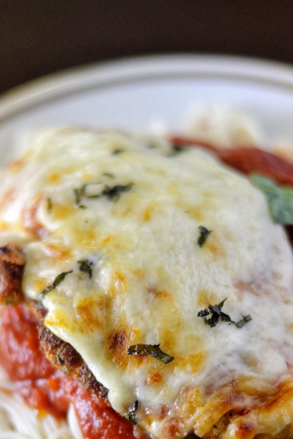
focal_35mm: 112
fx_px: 1367
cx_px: 147
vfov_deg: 18.2
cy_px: 326
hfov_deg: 12.2
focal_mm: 50
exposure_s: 1/60
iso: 1000
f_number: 1.8
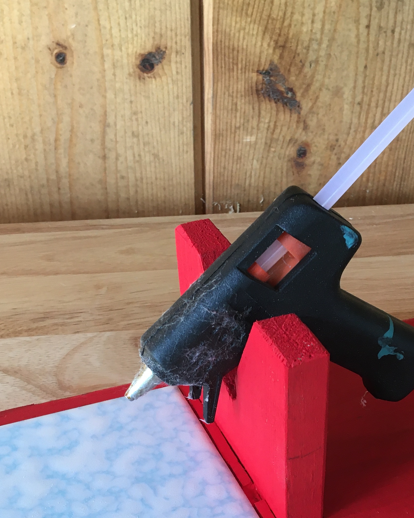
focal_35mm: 54
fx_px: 827
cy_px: 438
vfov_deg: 33.4
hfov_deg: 28.1
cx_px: 241
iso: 25
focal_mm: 4.15
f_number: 2.2
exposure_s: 1/30
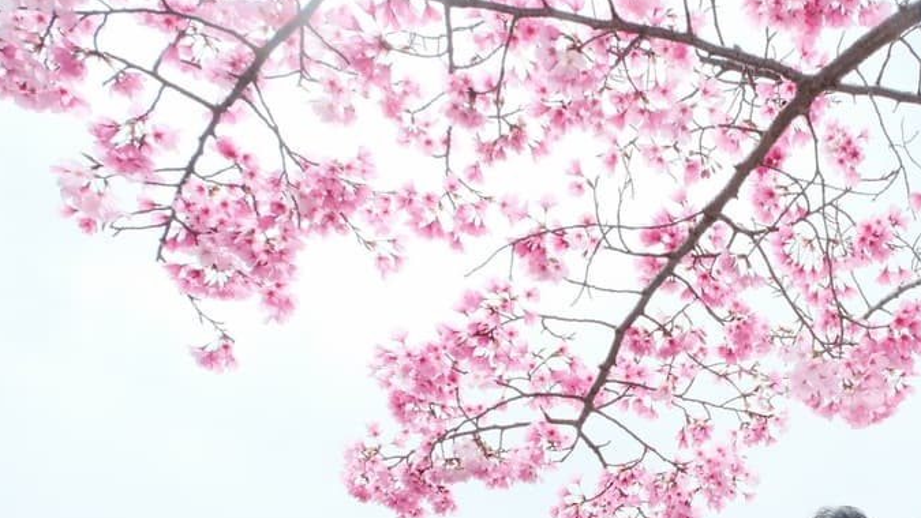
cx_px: 780
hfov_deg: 48.7
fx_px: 928
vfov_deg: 29.7
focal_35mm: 38
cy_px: 484
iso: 800
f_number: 5.6
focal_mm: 11
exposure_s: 1/800
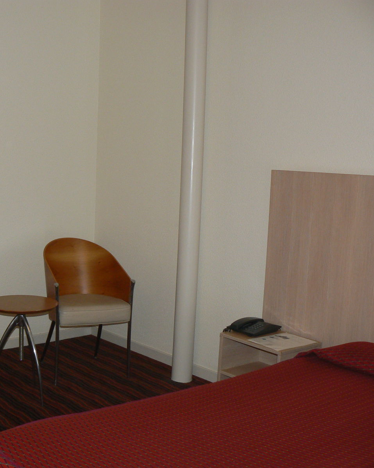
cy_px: 234
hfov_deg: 31.3
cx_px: 75
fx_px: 650
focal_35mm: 47
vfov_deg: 39.5
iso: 100
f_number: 2.8
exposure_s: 1/30
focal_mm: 6
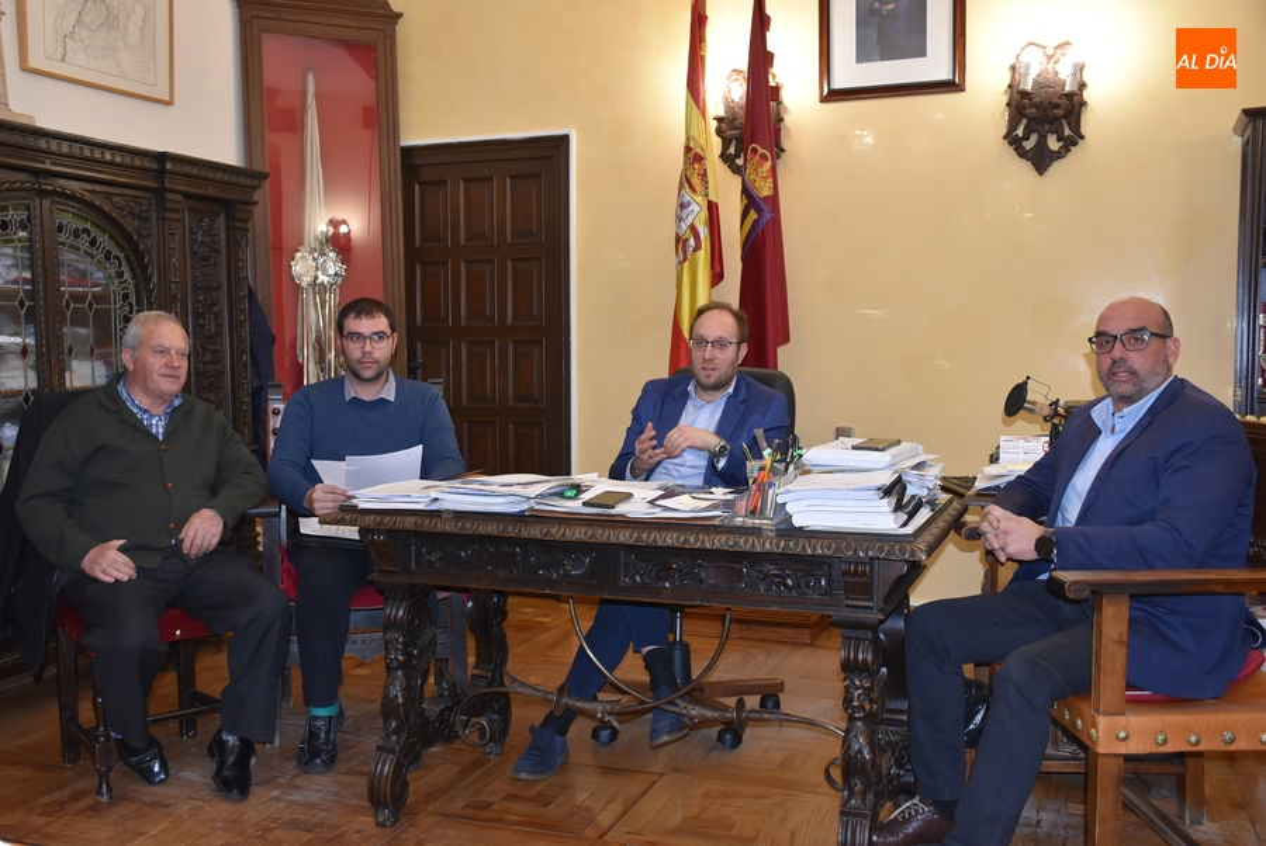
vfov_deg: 38.4
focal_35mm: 34
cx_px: 633
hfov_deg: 55.1
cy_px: 423
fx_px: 1214
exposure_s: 1/80
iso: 800
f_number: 4.5
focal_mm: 23
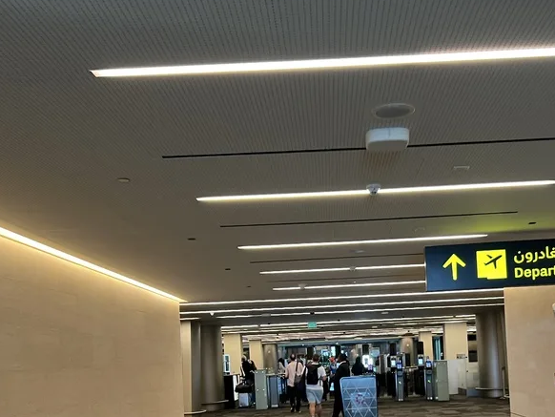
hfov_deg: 41.8
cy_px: 331
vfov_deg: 31.4
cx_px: 339
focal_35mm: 45
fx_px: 722
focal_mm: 5.7
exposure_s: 1/50
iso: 80
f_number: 1.5
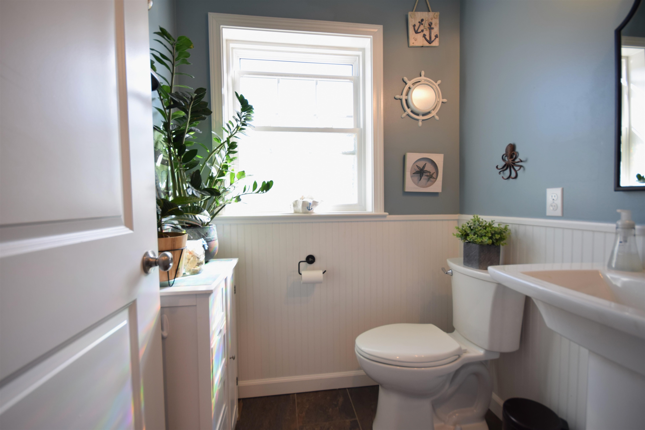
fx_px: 269
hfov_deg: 100.4
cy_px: 215
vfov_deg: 77.3
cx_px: 322
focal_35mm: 15
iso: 200
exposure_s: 1/25
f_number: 6.3
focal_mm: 10
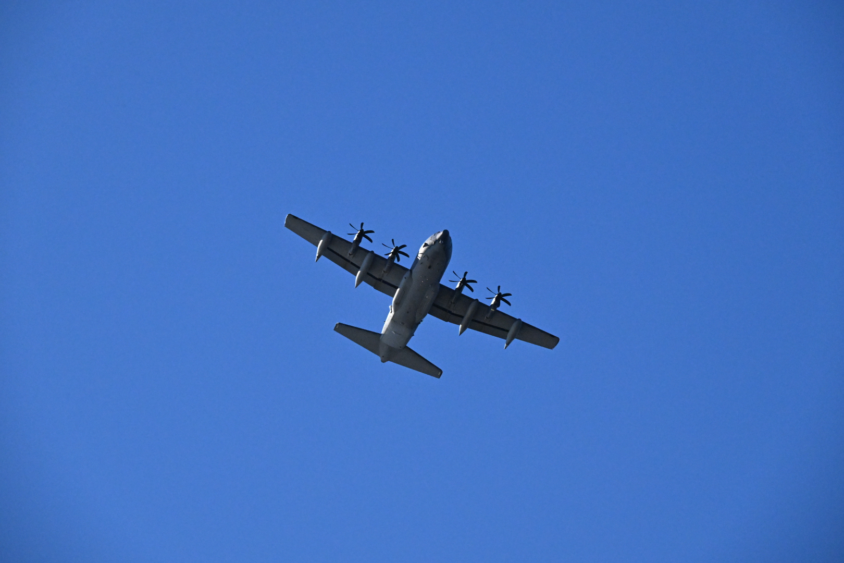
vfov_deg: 6.9
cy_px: 282
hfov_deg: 10.3
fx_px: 4689
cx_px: 422
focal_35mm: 200
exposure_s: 1/10000
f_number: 13
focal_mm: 200
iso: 8000
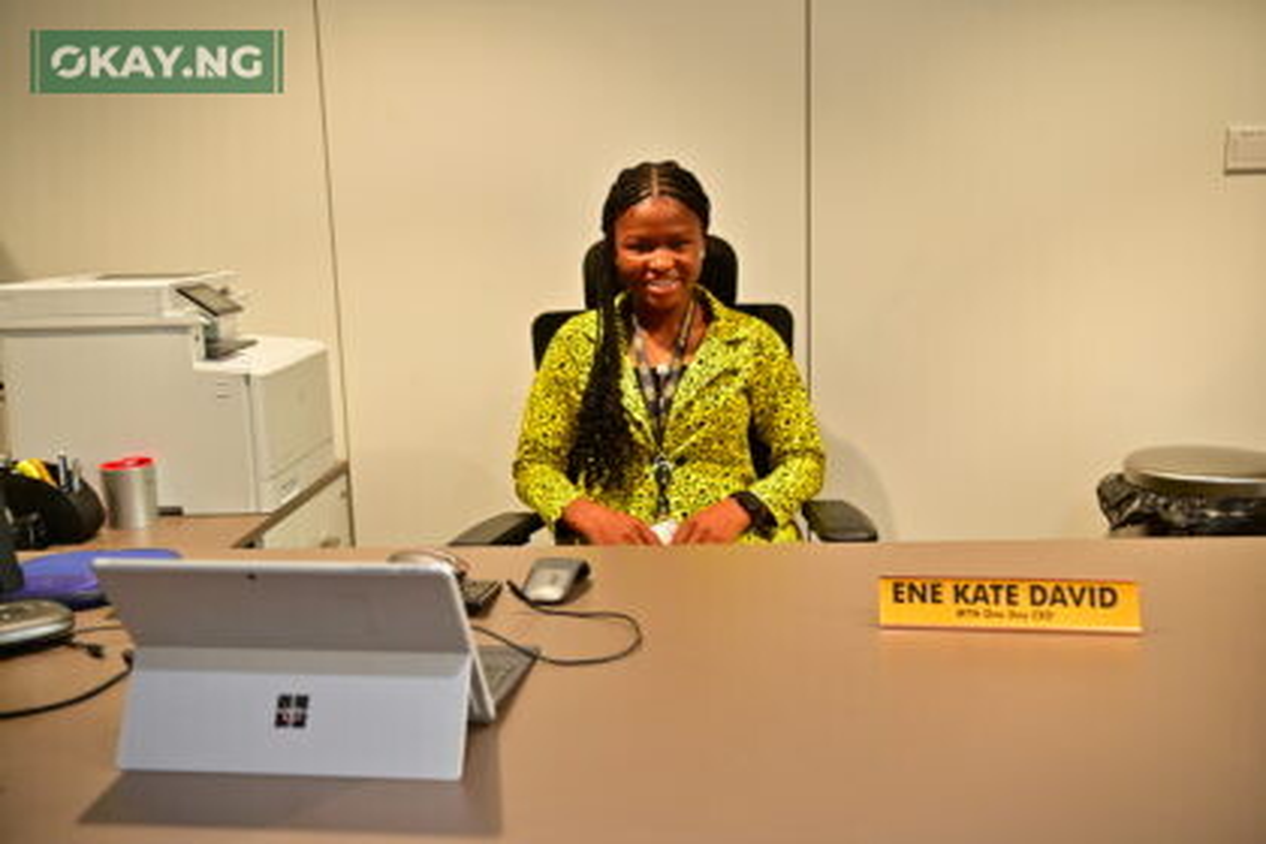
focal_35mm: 36
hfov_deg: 53.1
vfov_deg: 36.9
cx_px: 633
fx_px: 1266
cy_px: 422
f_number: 3.5
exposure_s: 1/200
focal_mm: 36
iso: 800
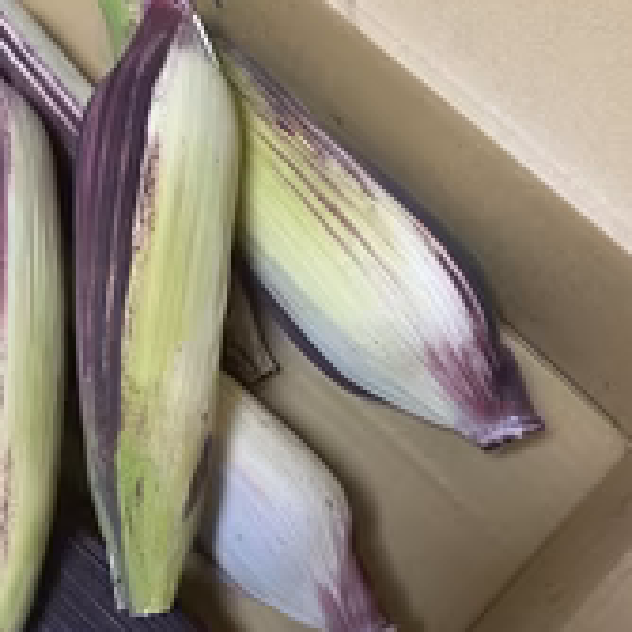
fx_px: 1136
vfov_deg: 31.1
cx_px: 144
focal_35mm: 55
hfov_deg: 30.5
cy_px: 341
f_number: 1.8
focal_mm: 4.25
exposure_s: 1/60
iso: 200
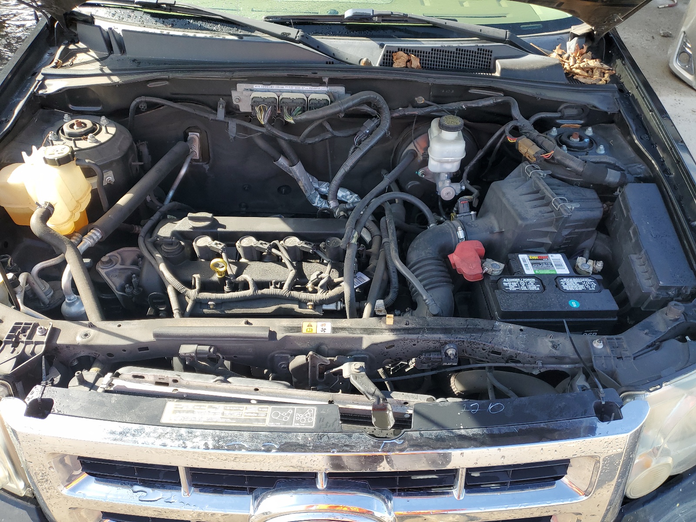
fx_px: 523
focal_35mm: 26
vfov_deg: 53.1
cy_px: 261
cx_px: 348
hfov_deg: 67.3
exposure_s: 1/417
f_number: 1.5
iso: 50
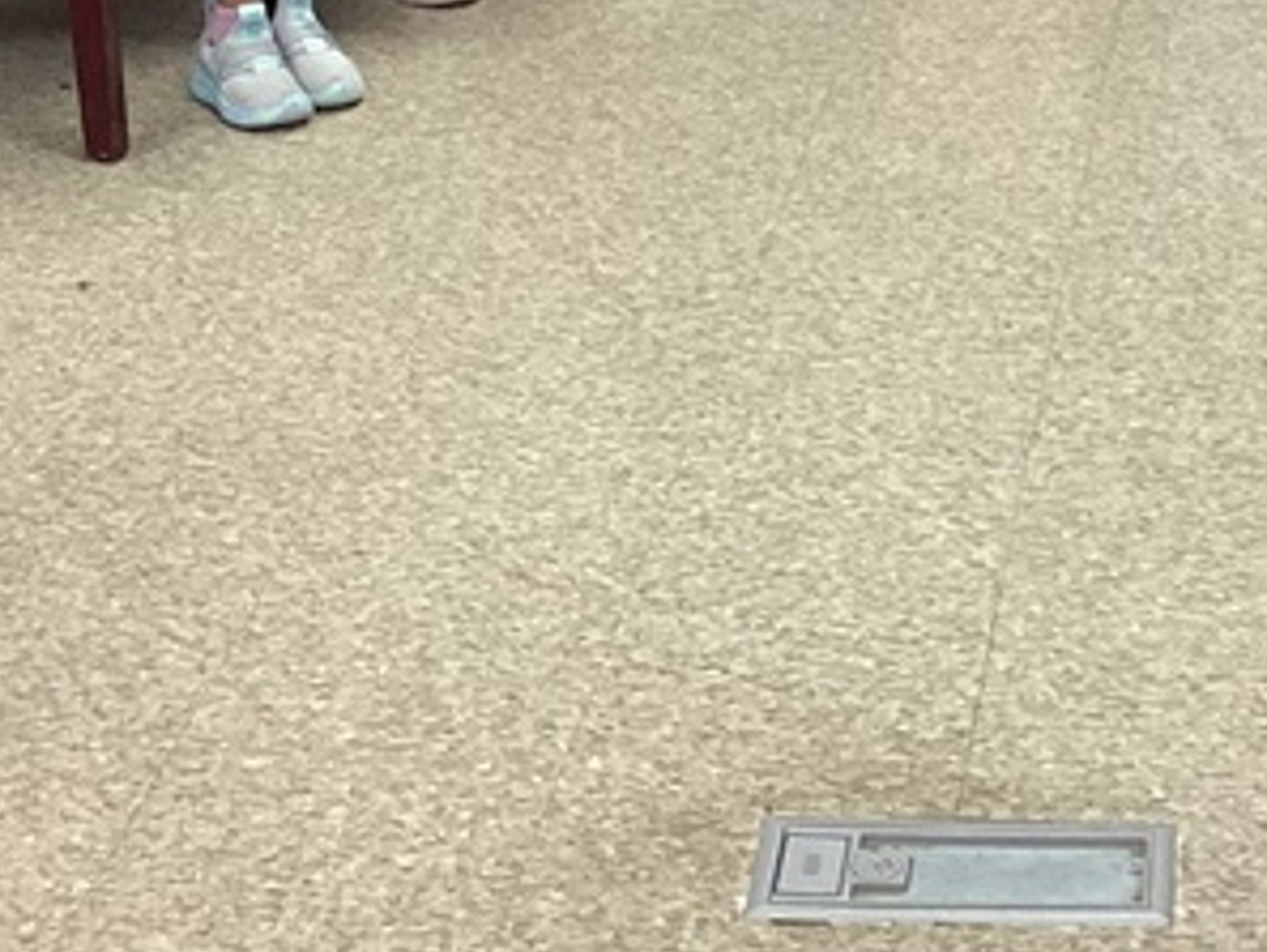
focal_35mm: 107
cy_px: -346
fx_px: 3918
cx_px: 887
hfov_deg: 18.3
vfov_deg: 13.3
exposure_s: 1/60
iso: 160
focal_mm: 3.3
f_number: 2.4
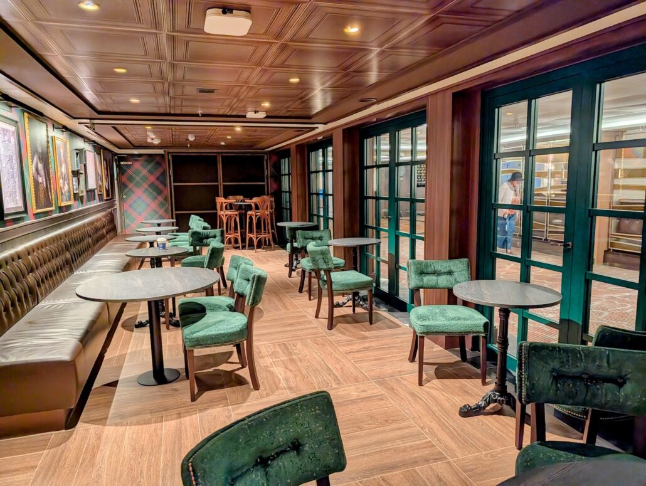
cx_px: 323
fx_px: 448
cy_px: 243
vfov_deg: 56.9
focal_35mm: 24
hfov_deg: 71.5
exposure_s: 1/253
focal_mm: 6.9
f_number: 1.68
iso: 107
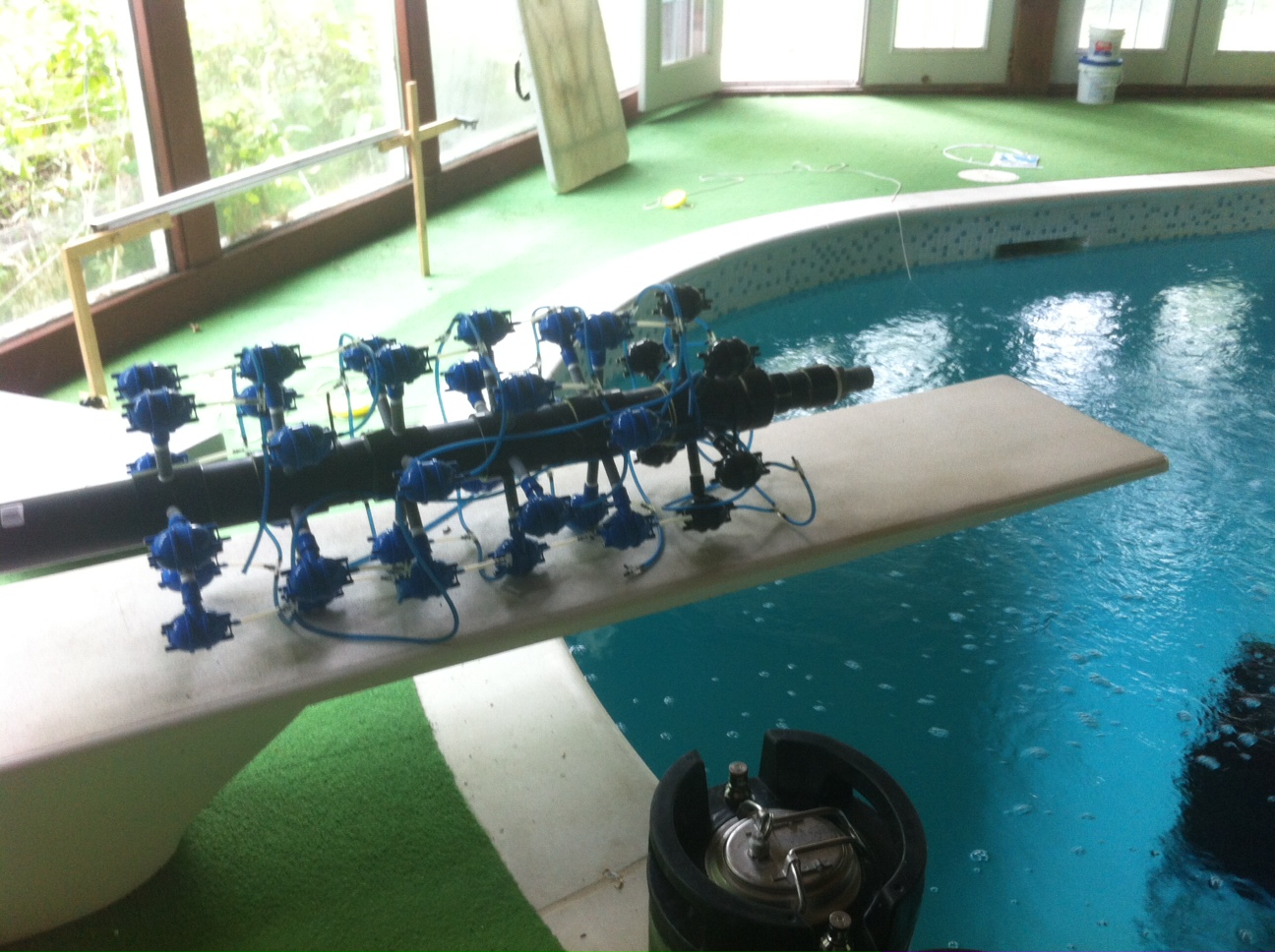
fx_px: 1287
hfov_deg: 52.7
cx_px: 638
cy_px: 476
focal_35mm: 35
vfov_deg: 40.6
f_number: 2.8
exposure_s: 1/15
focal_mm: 3.85
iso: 125
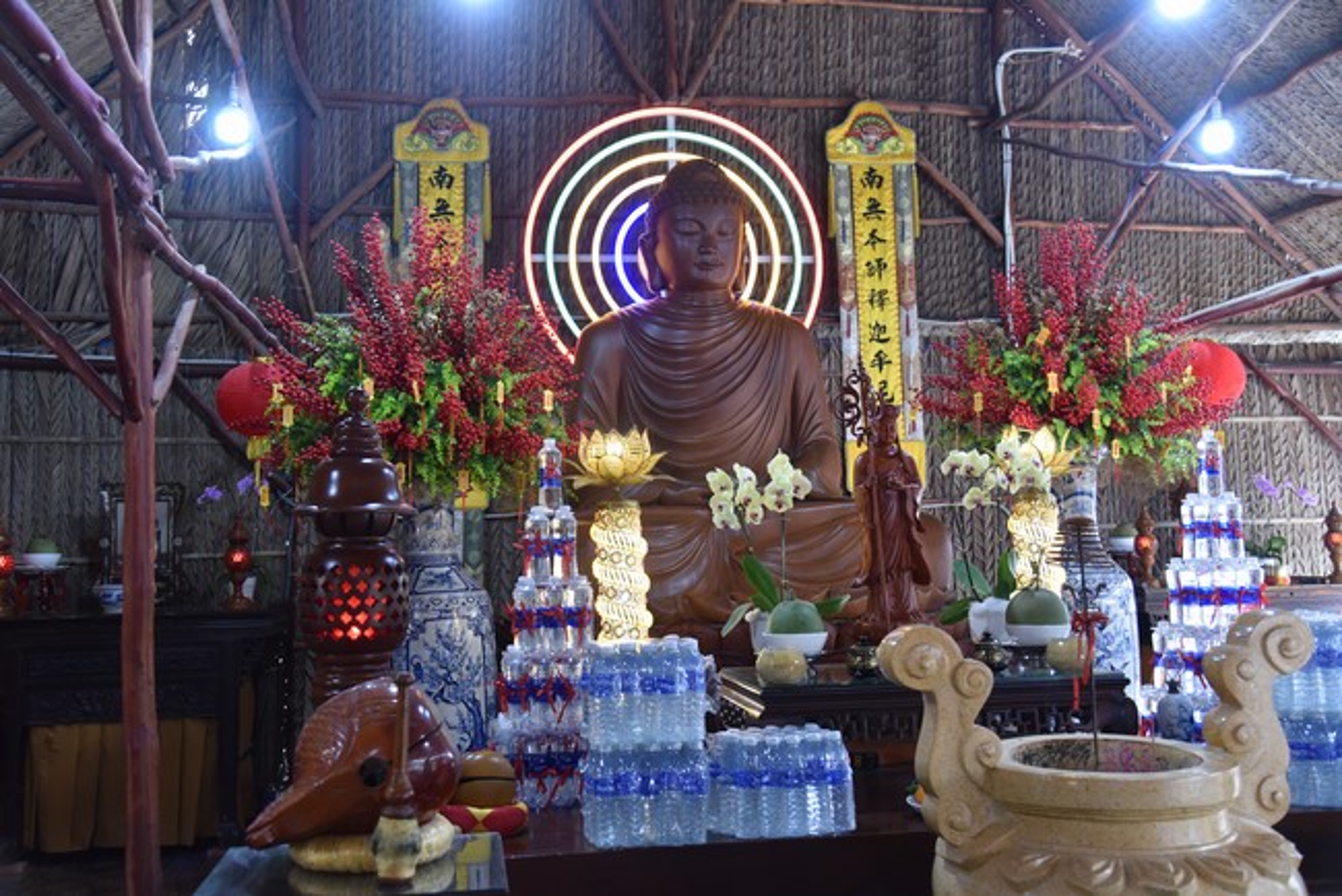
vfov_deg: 37.9
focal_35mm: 35
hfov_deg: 54.4
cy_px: 448
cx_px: 671
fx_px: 1305
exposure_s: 1/60
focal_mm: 35
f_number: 4
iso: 2000
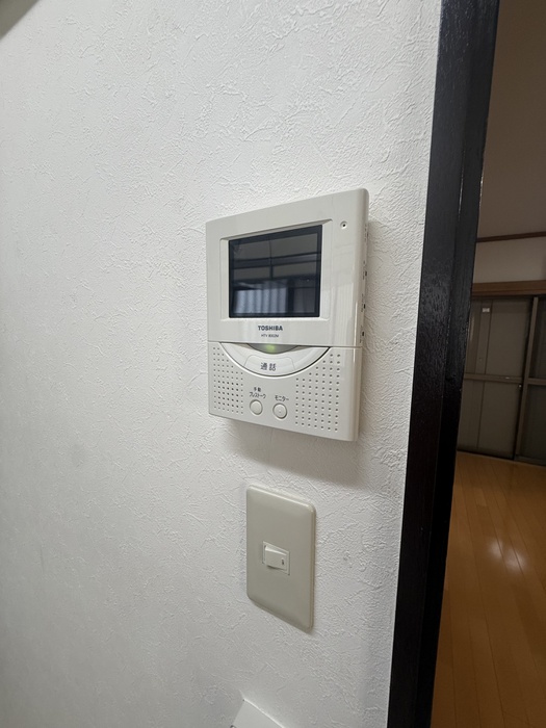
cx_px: 273
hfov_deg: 85.7
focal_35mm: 14
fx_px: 294
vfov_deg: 102.1
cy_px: 364
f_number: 2.2
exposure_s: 1/100
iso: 125
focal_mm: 2.22
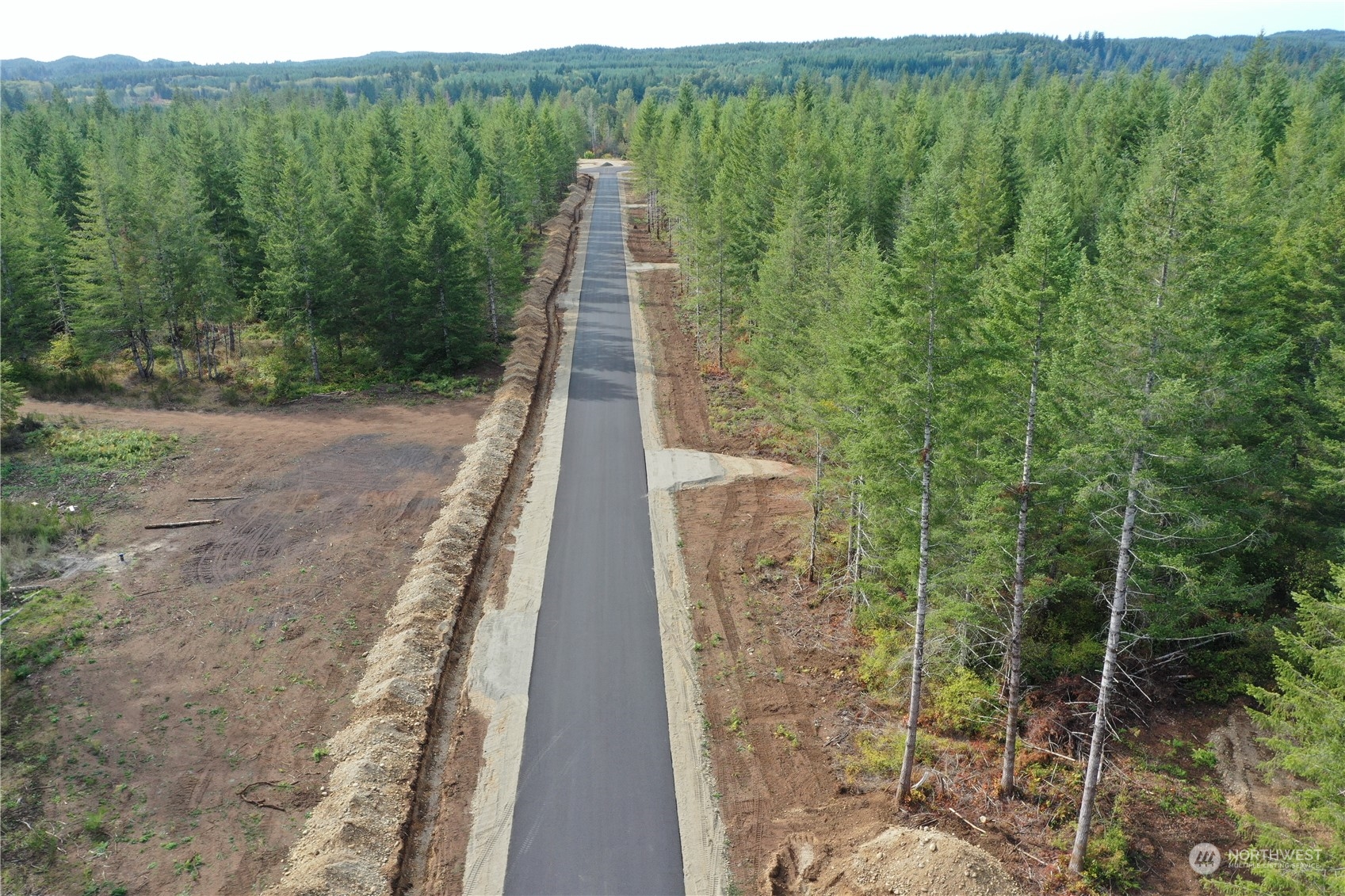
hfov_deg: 65.5
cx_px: 672
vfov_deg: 46.4
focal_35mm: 28
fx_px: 1046
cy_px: 448
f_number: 5
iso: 100
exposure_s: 1/200
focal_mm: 10.26
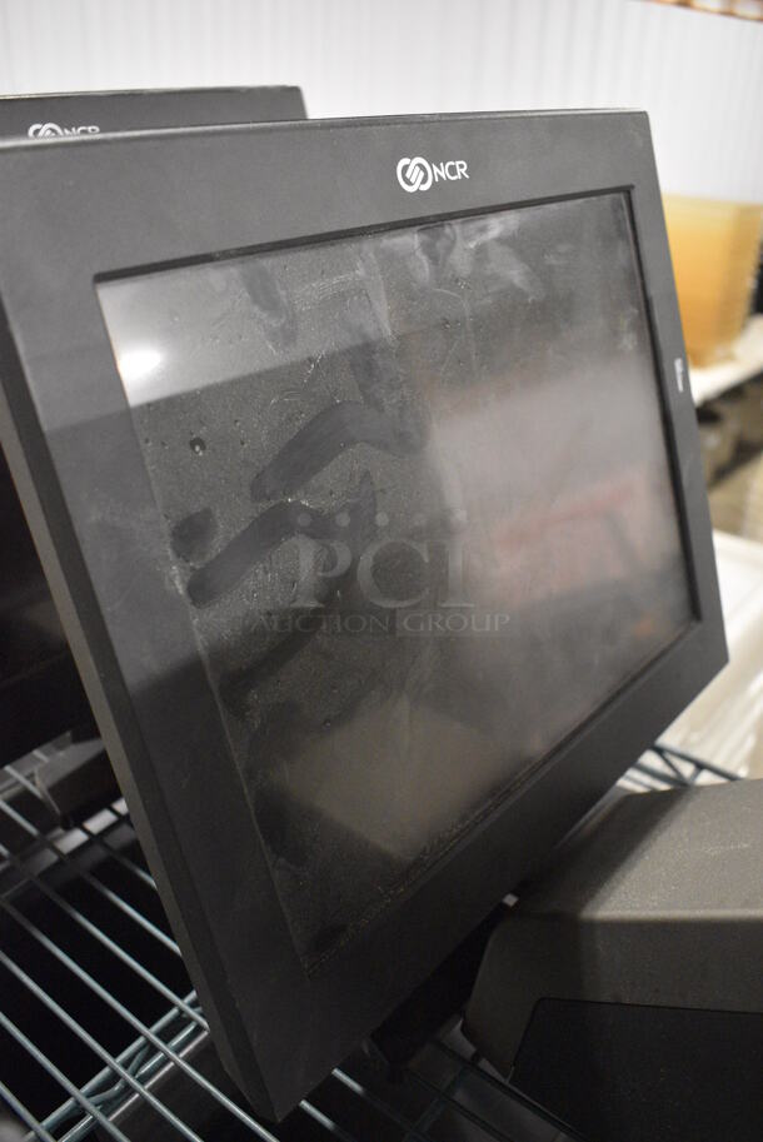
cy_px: 571
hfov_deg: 43.7
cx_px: 382
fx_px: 952
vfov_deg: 61.9
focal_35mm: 30
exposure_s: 1/125
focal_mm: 20
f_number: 3.5
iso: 4500
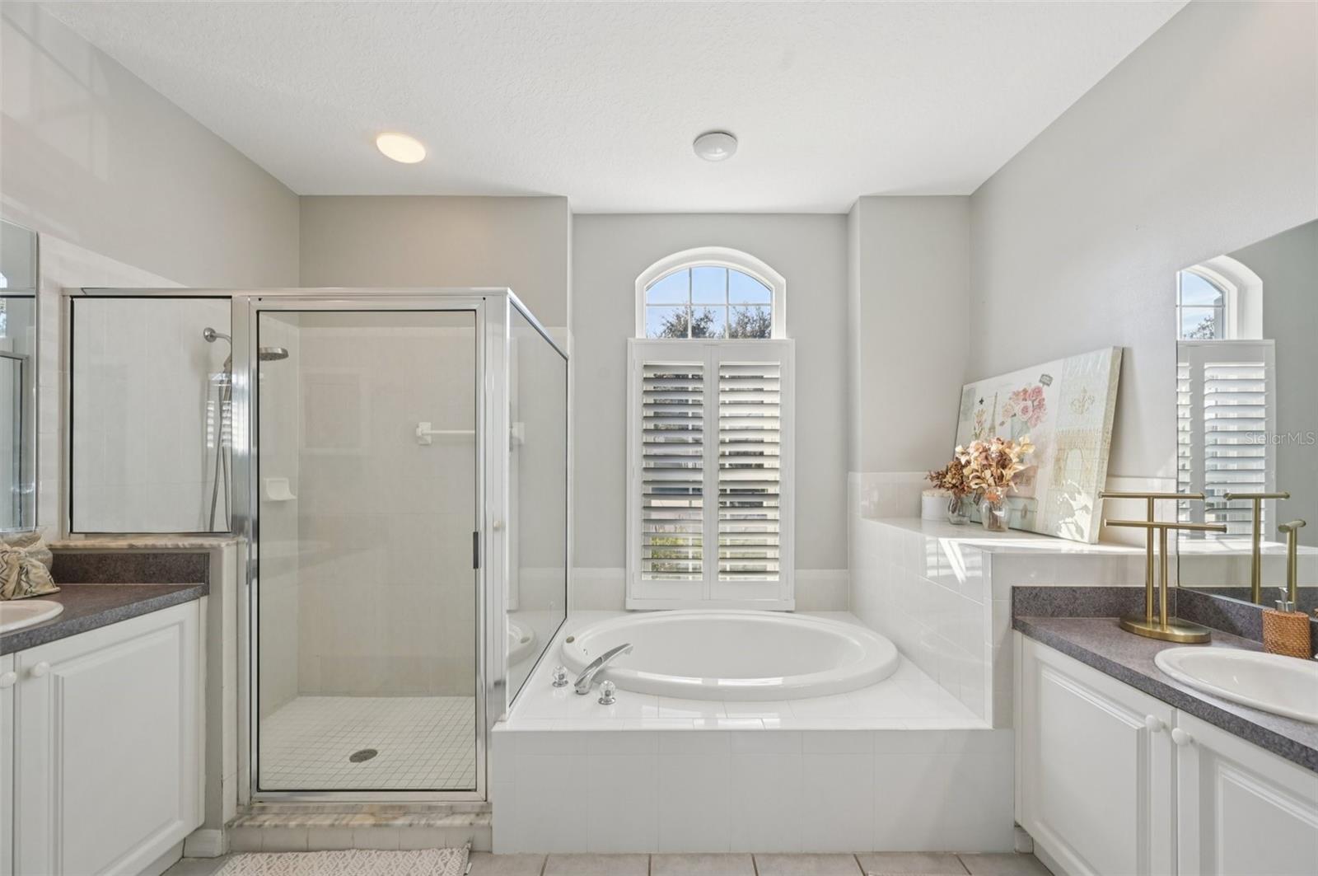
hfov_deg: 104.3
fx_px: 512
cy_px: 438
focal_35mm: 14
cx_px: 659
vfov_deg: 81.1
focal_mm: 14
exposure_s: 1/200
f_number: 8
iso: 400
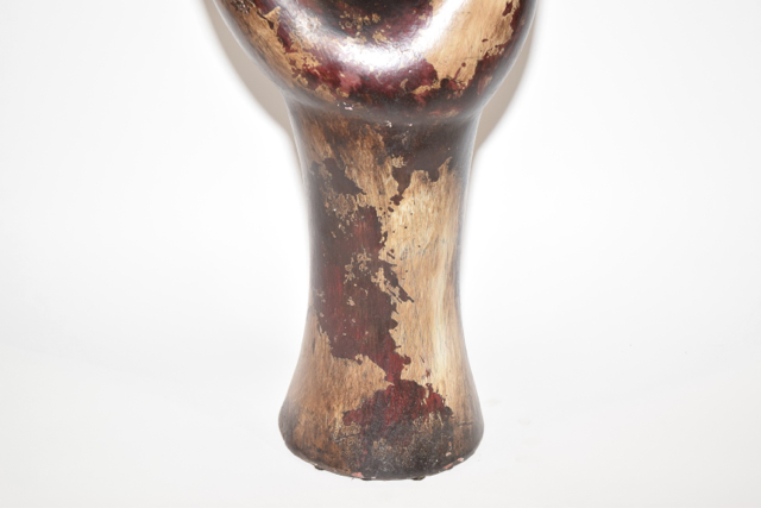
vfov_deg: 16.6
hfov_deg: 24.6
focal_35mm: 82
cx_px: 380
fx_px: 1744
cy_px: 254
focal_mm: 55
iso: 800
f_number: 5.6
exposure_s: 1/125
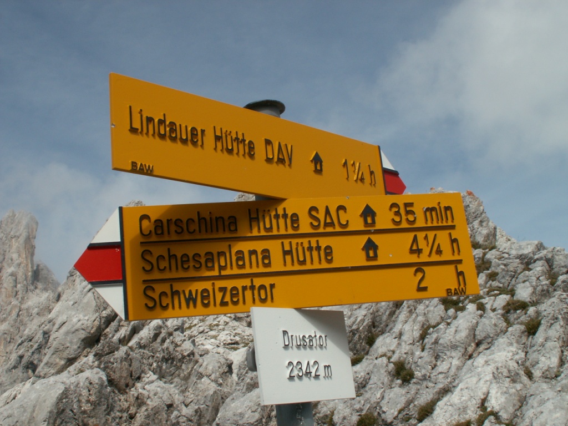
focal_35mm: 44
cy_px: 213
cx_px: 284
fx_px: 722
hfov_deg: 42.9
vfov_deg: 32.9
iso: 50
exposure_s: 1/250
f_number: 7.1
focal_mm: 7.24
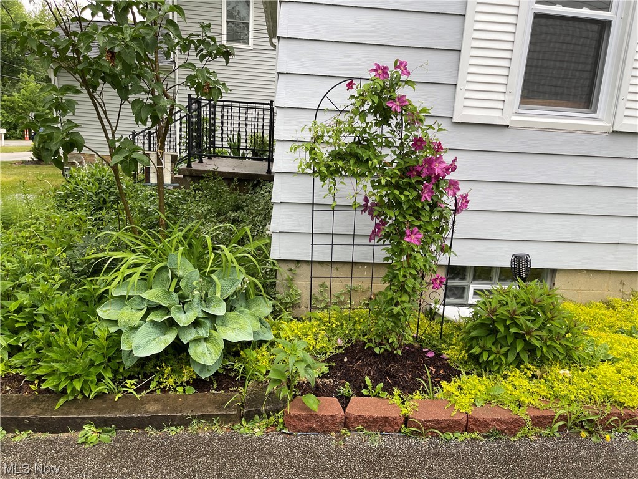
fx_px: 479
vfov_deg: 53.1
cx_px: 319
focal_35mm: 26
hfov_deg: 67.3
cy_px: 240
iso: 32
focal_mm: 5.1
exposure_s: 1/397
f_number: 1.6
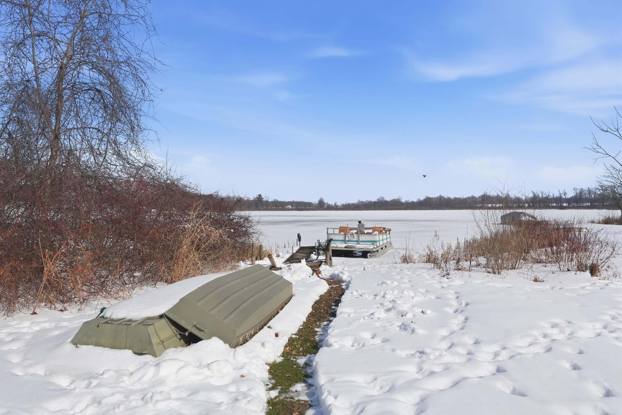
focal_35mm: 23
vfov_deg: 54.6
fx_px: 402
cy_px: 208
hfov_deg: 75.5
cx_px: 311
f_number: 10
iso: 250
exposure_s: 1/1250
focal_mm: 15.5
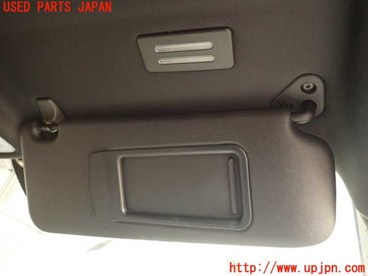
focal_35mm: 25
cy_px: 138
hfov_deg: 69.4
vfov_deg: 54.9
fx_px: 266
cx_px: 184
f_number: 2
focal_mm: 4.5
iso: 320
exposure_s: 1/30
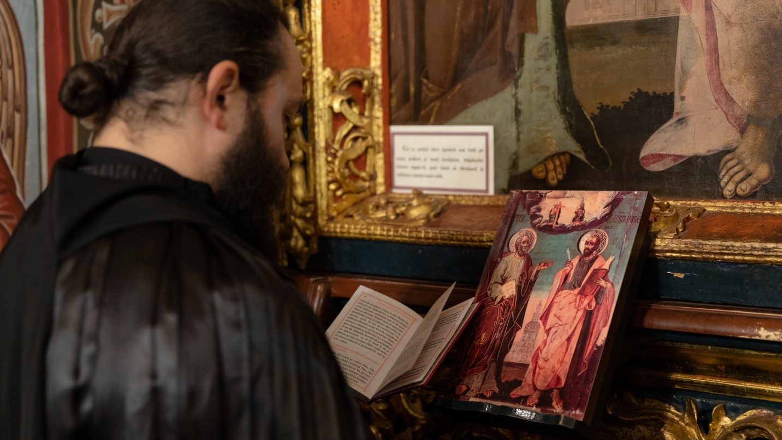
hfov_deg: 36.0
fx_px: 1203
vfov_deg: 20.7
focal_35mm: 58
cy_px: 215
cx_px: 392
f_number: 2.8
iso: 800
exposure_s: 1/20
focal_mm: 55
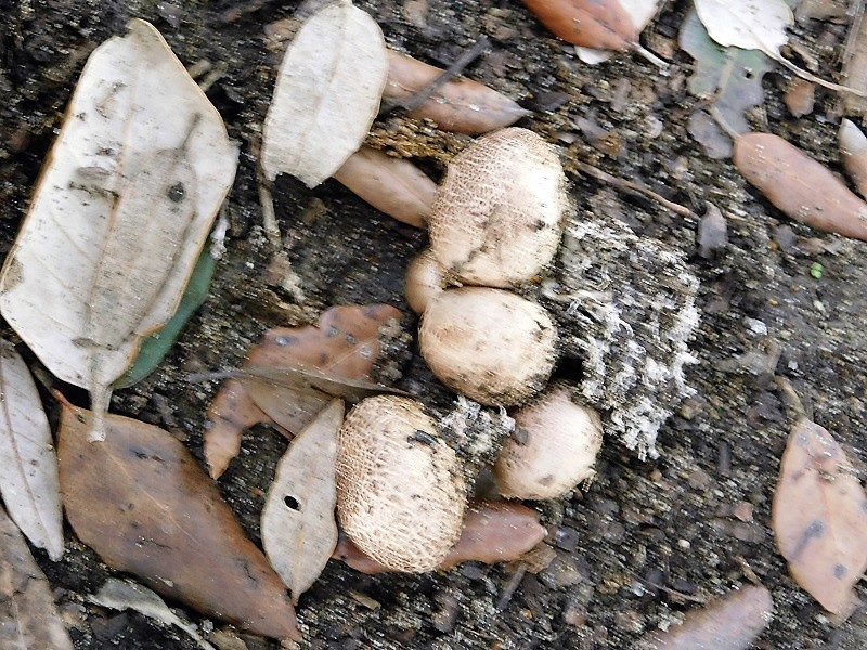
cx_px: 434
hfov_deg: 27.4
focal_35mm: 71
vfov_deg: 20.7
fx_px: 1778
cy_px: 325
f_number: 4.3
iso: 500
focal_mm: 12.6
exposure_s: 1/8
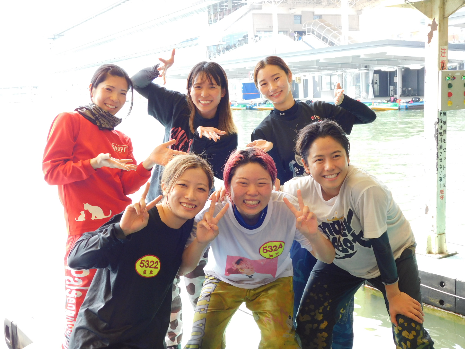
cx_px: 232
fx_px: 604
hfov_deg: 42.1
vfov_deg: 32.2
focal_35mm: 45
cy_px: 174
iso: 125
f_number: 3.7
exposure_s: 1/60
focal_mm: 8
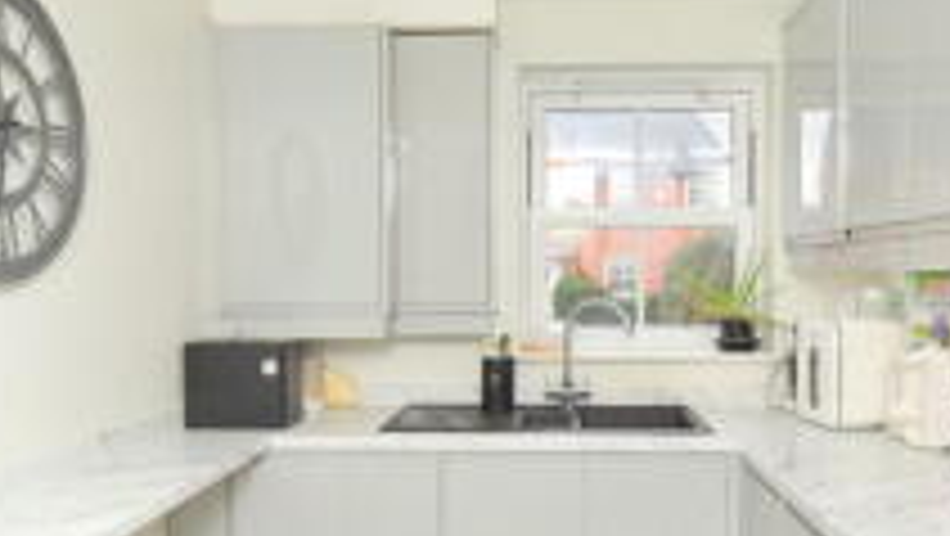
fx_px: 832
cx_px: 536
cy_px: 295
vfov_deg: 35.7
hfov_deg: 59.3
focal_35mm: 33
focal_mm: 14
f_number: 5
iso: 800
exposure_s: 1/100
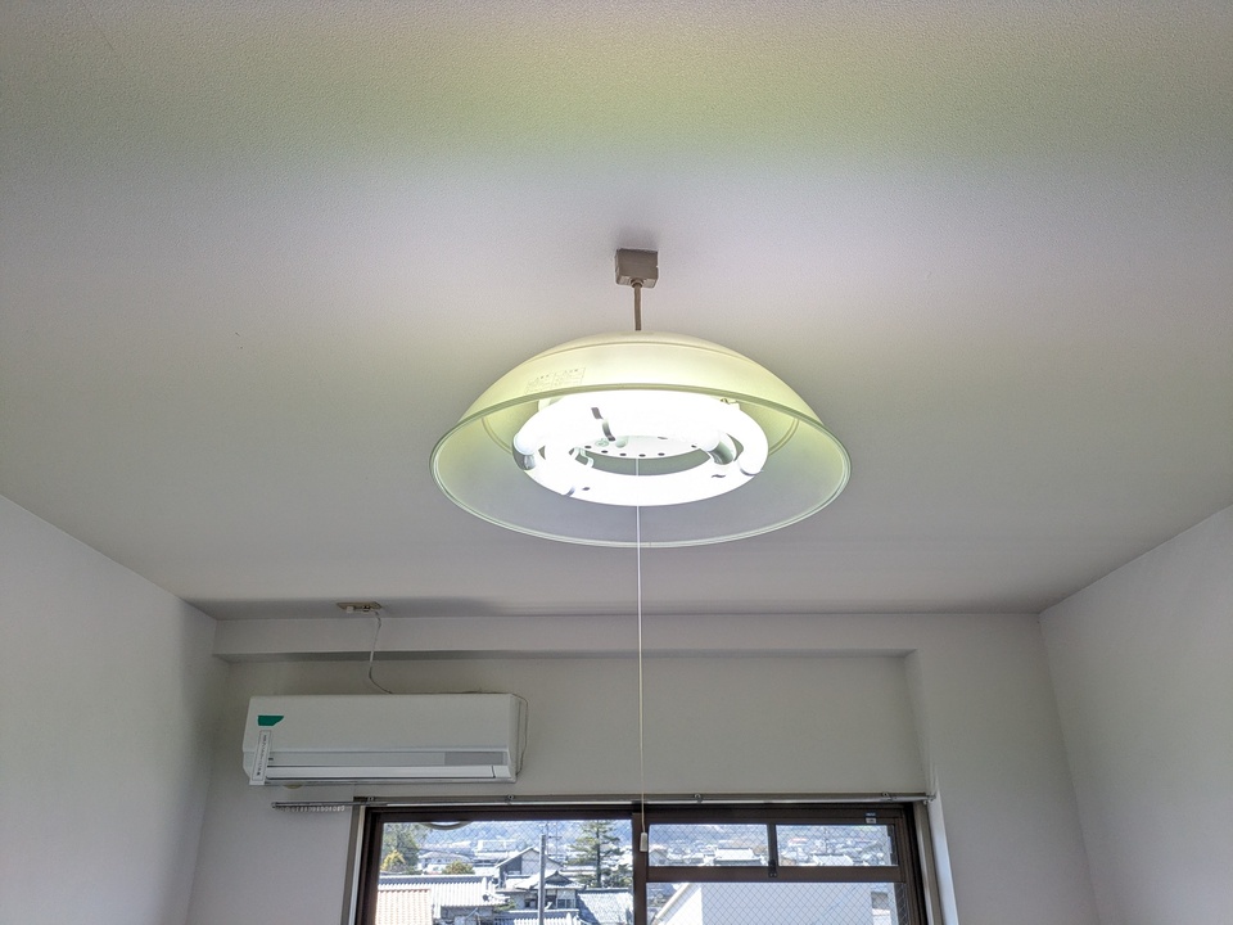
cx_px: 616
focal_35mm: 25
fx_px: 890
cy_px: 462
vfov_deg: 54.9
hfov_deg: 69.4
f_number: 1.89
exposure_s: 1/266
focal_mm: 5.43
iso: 45
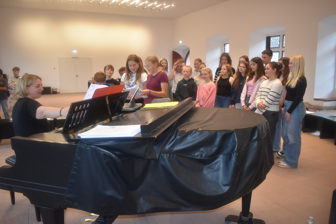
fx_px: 252
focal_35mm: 27
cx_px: 168
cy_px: 112
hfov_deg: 67.4
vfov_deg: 47.9
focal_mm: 18
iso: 800
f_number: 3.5
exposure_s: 1/160
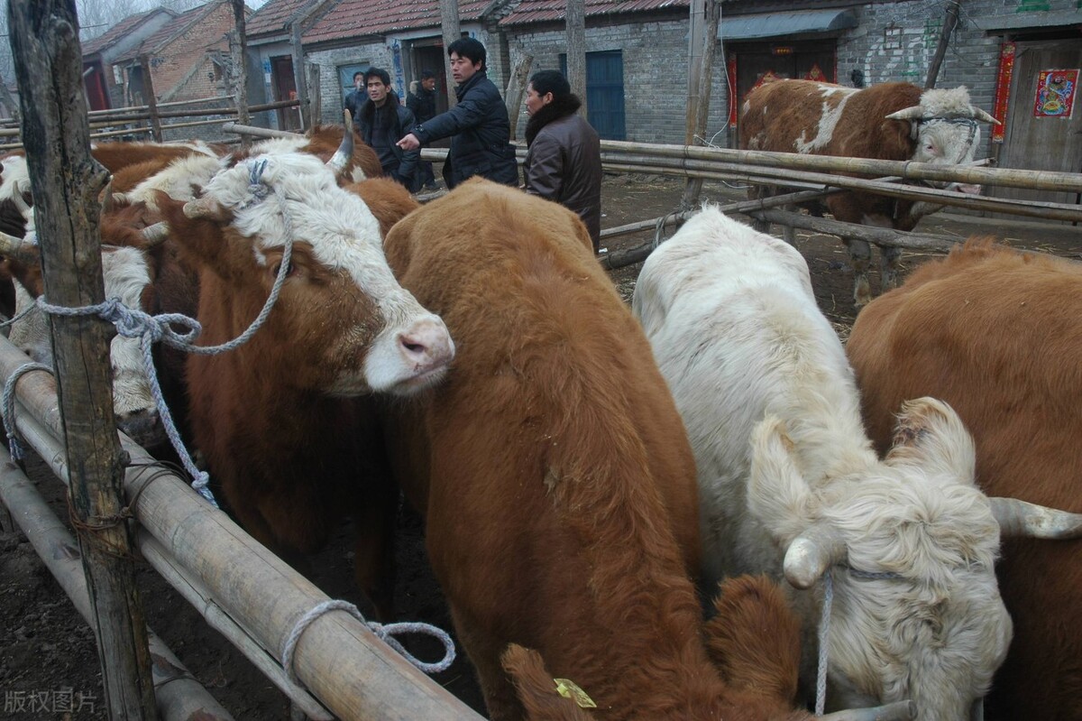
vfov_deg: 47.9
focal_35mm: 27
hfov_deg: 67.4
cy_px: 360
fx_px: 811
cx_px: 541
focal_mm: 18
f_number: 5.6
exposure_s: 1/125
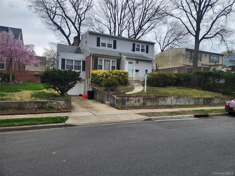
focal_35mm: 23
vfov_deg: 58.9
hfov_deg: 73.9
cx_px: 118
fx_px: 156
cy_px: 88
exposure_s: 1/246
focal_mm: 5.4
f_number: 1.8
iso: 20
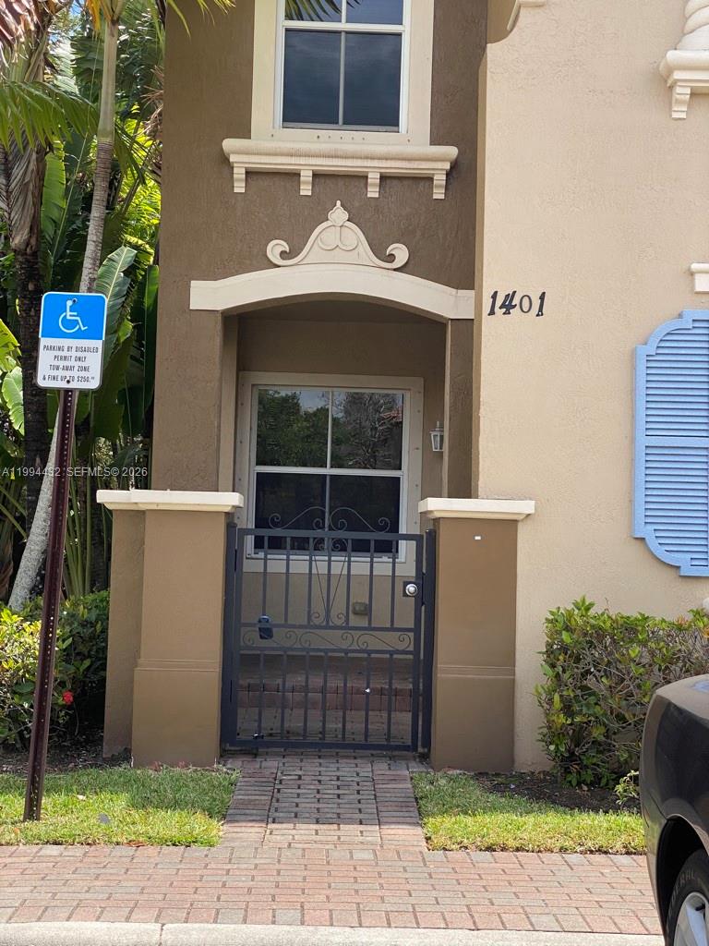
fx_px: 1420
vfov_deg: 36.8
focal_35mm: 52
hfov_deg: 28.0
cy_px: 473
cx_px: 354
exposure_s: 1/685
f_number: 2
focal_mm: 6
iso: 20
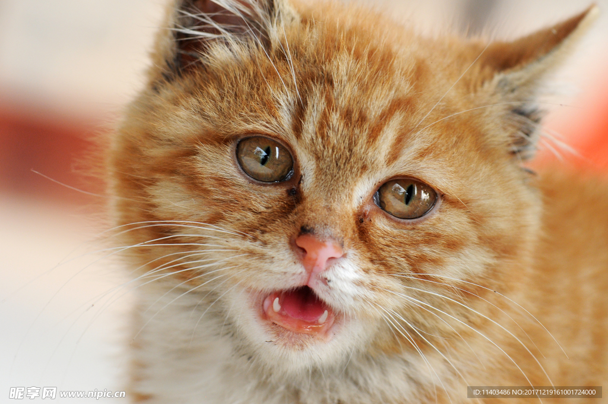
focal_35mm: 158
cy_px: 202
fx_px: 2657
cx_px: 304
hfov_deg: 13.1
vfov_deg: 8.7
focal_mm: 105
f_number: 7.1
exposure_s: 1/100
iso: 640
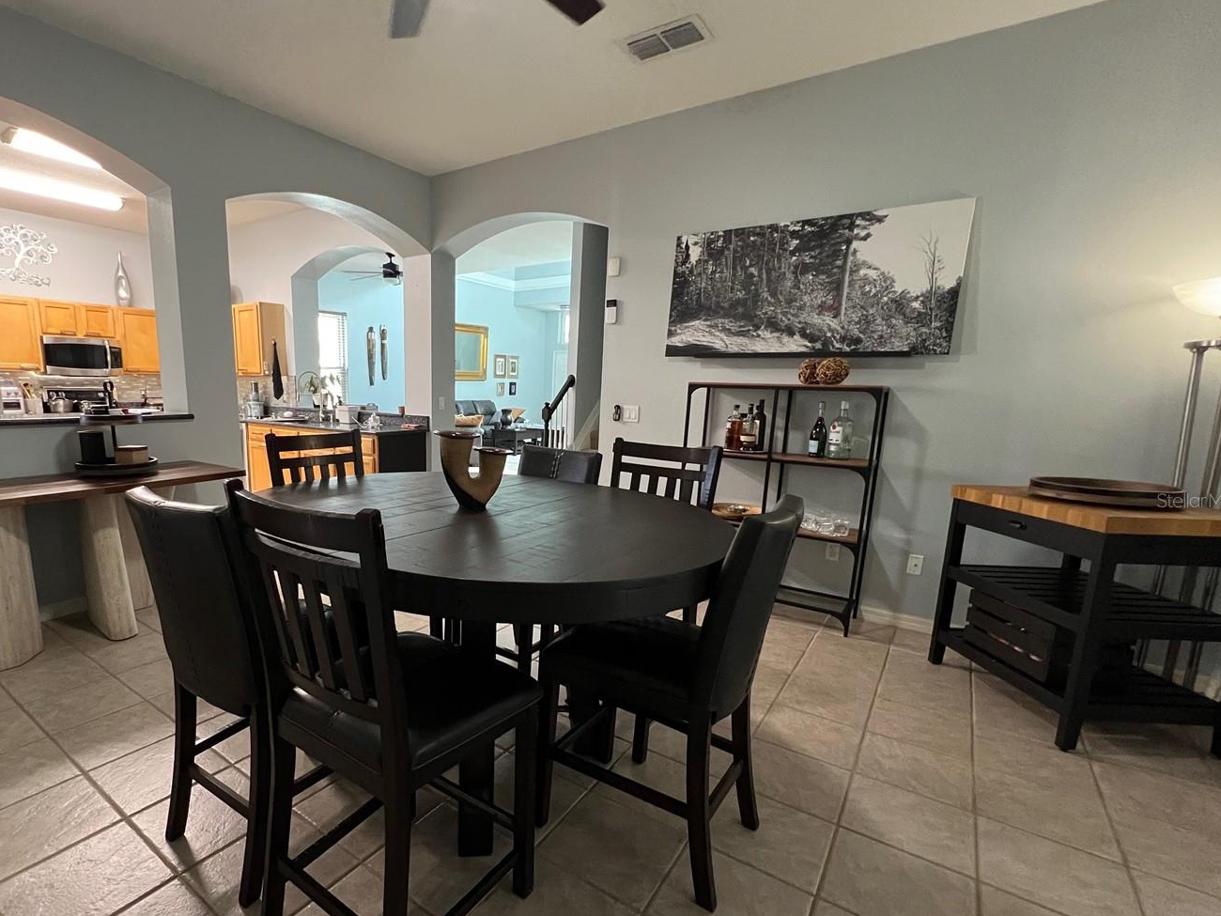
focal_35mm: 16
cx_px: 494
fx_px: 564
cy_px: 500
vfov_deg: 77.9
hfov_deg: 93.4
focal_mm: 1.57
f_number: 1.8
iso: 640
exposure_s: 1/60
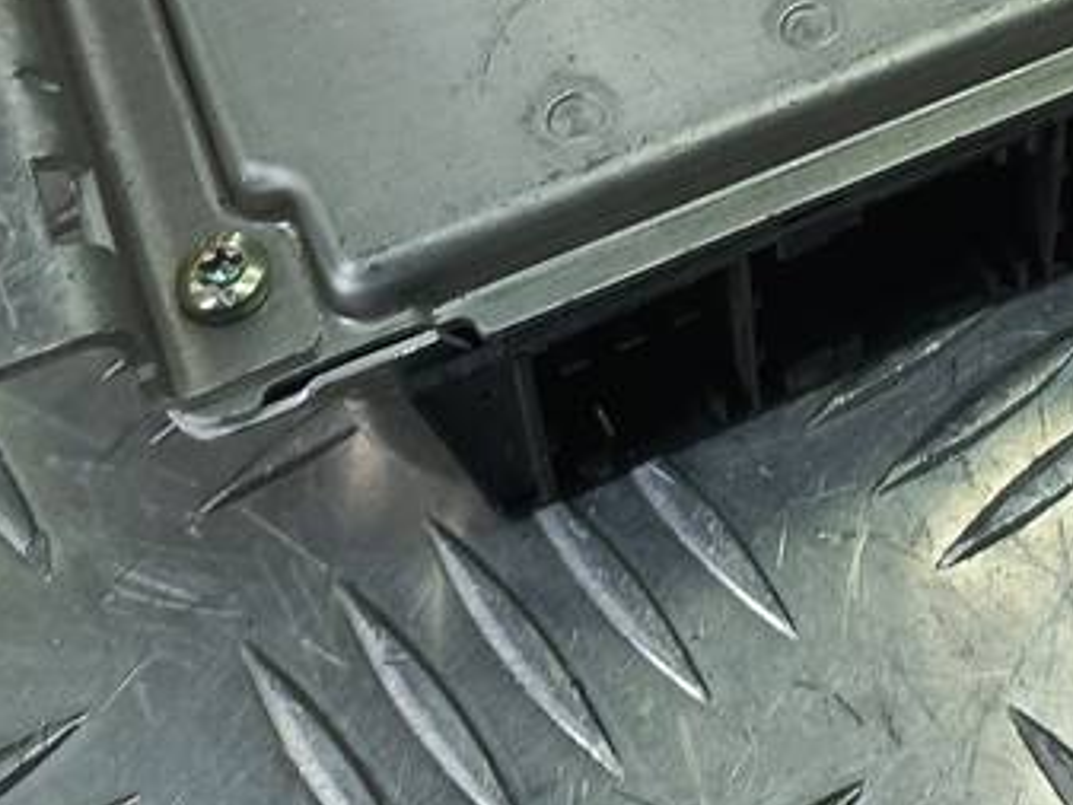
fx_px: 2357
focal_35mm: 76
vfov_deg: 18.2
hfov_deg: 25.1
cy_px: -226
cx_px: 904
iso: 40
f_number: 1.8
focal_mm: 4.6
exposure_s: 1/50
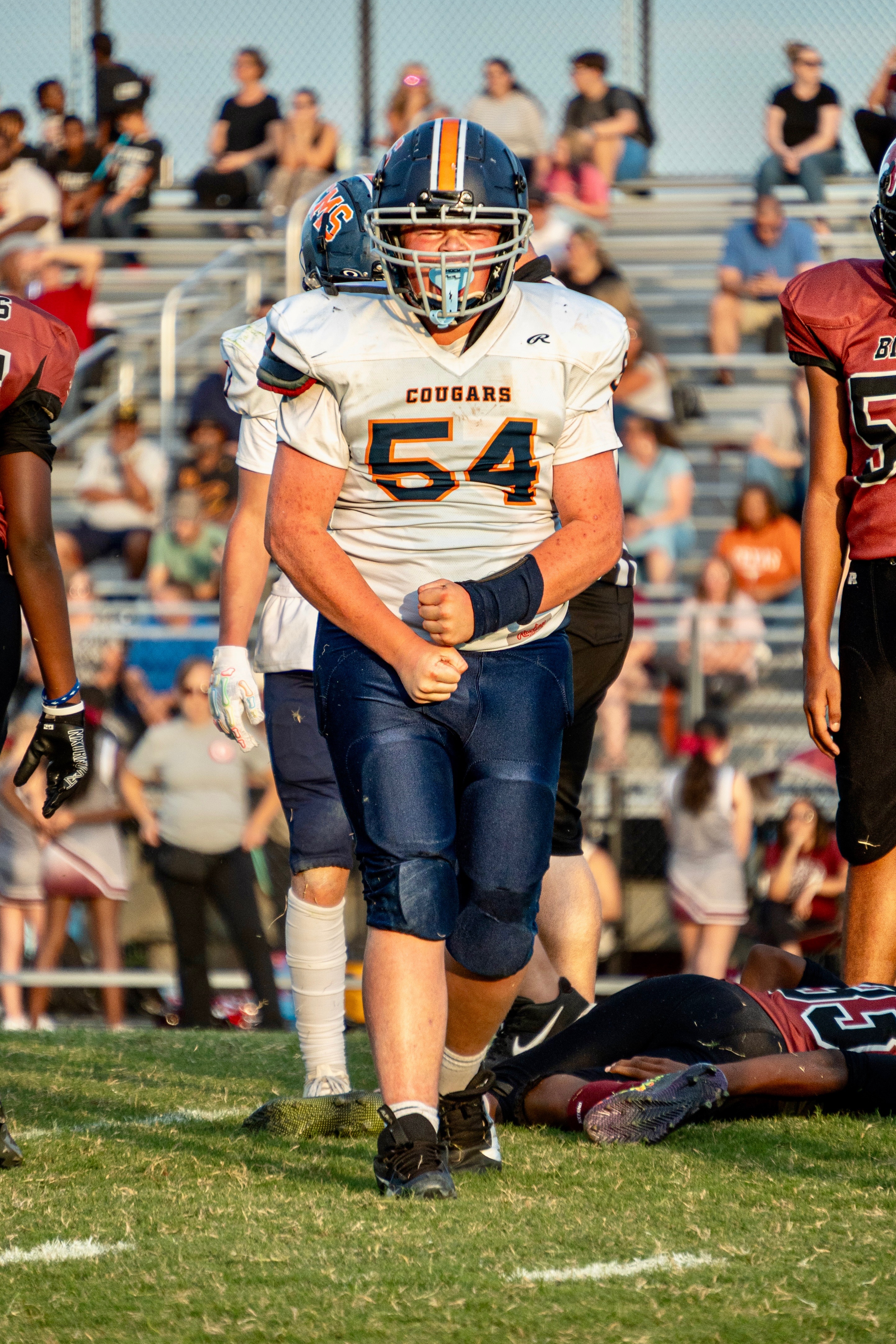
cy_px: 670
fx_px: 14375
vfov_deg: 5.4
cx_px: 473
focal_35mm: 385
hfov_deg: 3.6
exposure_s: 1/1050
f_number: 6.3
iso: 800
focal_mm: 241
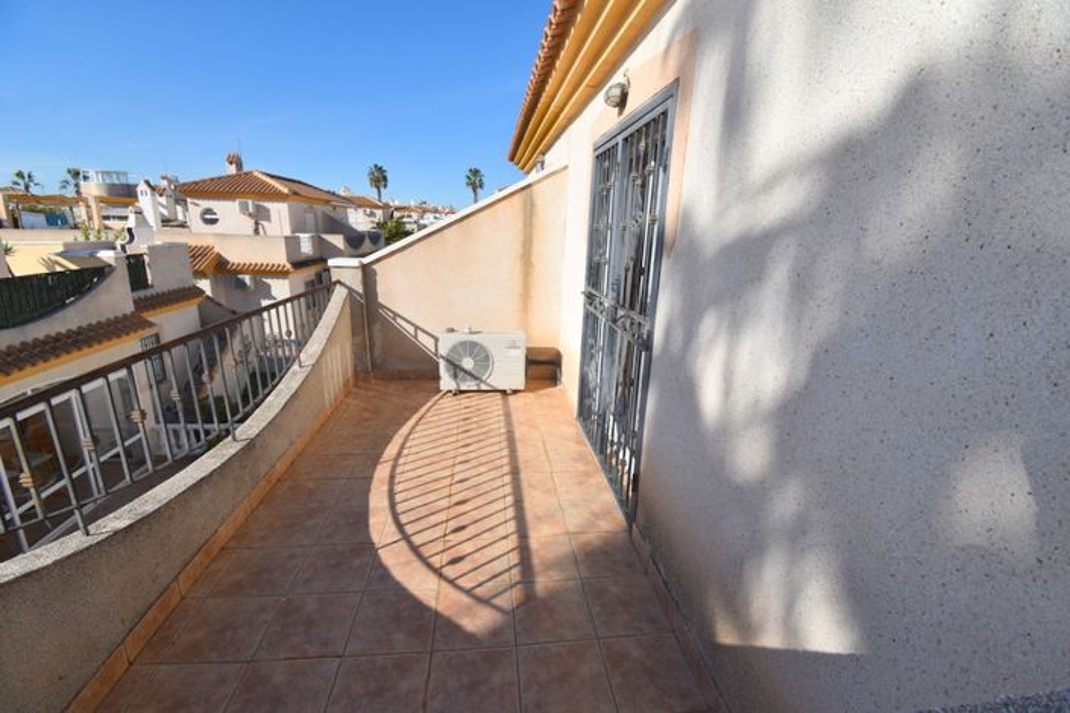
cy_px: 356
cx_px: 535
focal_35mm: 15
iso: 100
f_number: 9
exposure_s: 1/320
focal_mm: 10
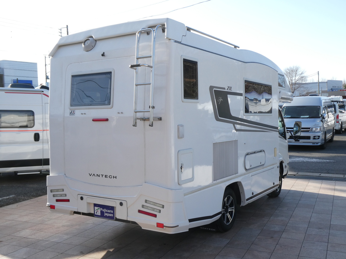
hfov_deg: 50.1
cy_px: 130
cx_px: 173
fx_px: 370
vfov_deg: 38.7
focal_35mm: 37
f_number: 3.7
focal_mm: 6.7
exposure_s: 1/320
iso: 80
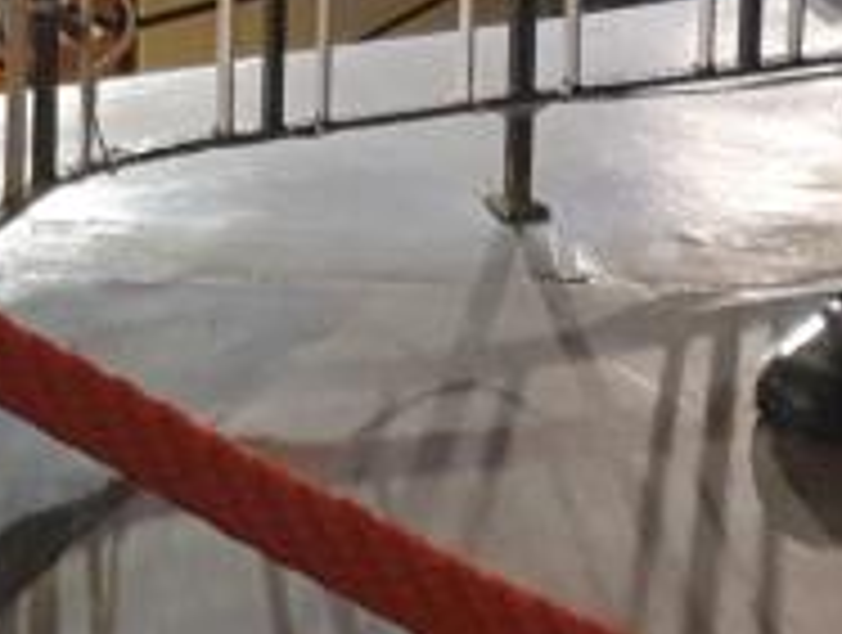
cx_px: -432
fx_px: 3461
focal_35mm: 142
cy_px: -1084
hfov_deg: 13.1
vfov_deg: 9.0
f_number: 1.5
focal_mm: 4.32
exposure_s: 1/33
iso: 406
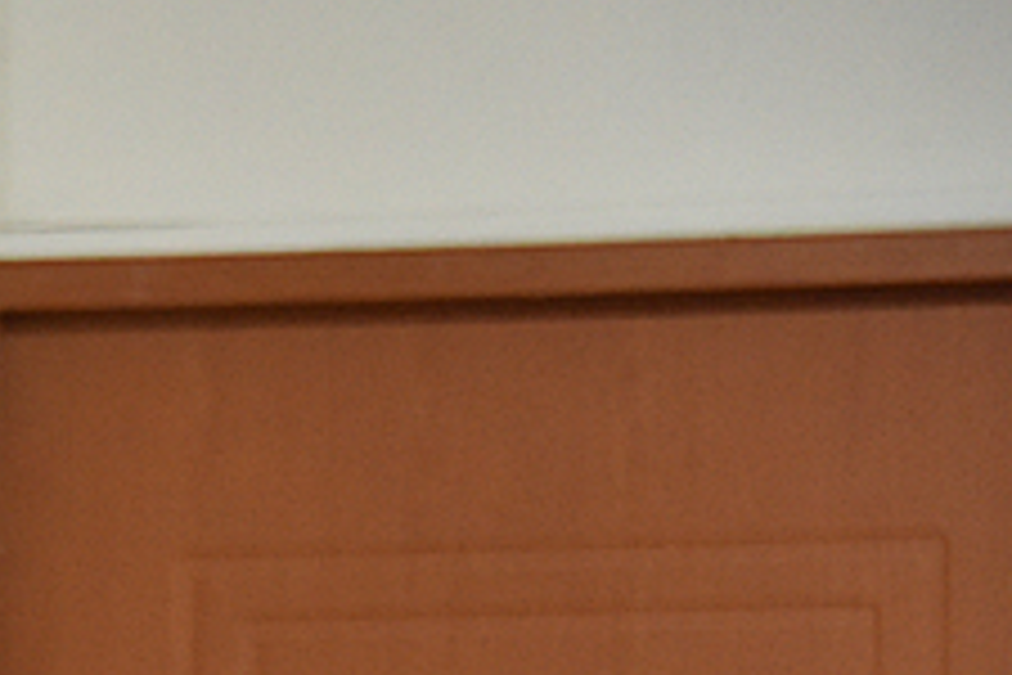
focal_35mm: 413
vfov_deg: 3.3
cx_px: -720
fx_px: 11609
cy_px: 1073
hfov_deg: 4.9
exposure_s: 1/125
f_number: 5.6
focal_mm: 116
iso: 4000
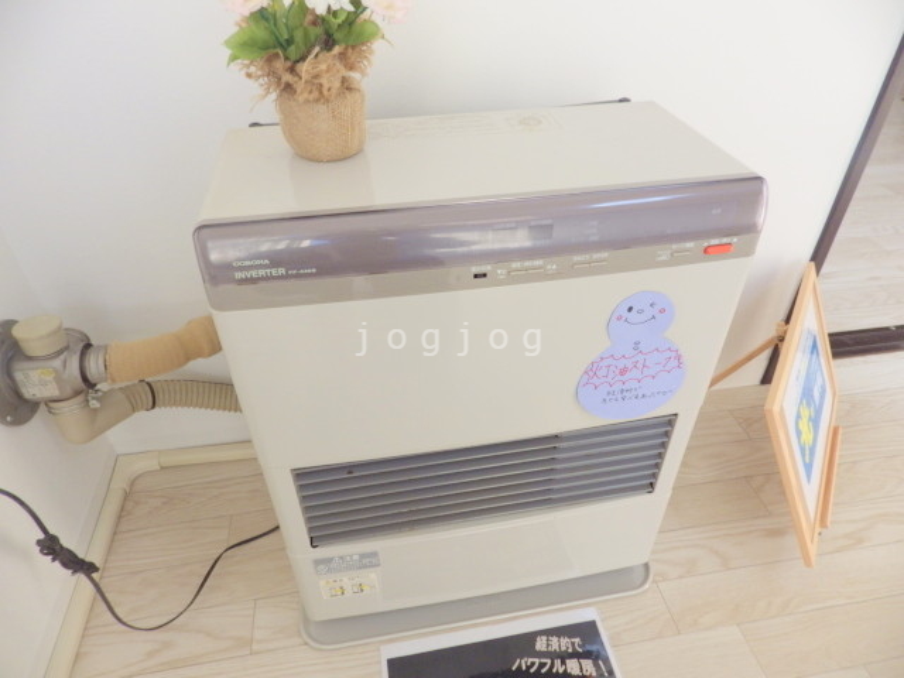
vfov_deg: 61.1
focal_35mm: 22
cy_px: 339
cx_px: 452
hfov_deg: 76.4
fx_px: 575
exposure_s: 1/100
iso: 100
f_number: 3.1
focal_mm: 4
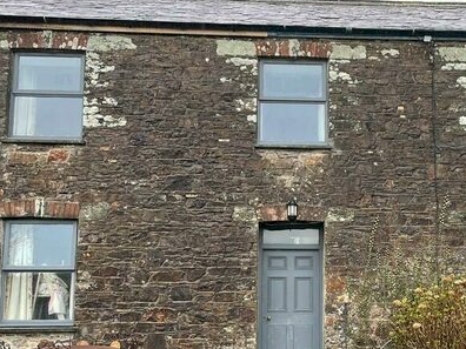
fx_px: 619
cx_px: 321
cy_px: 229
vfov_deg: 31.3
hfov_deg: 40.6
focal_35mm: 46
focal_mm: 4.2
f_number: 1.6
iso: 40
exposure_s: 1/121
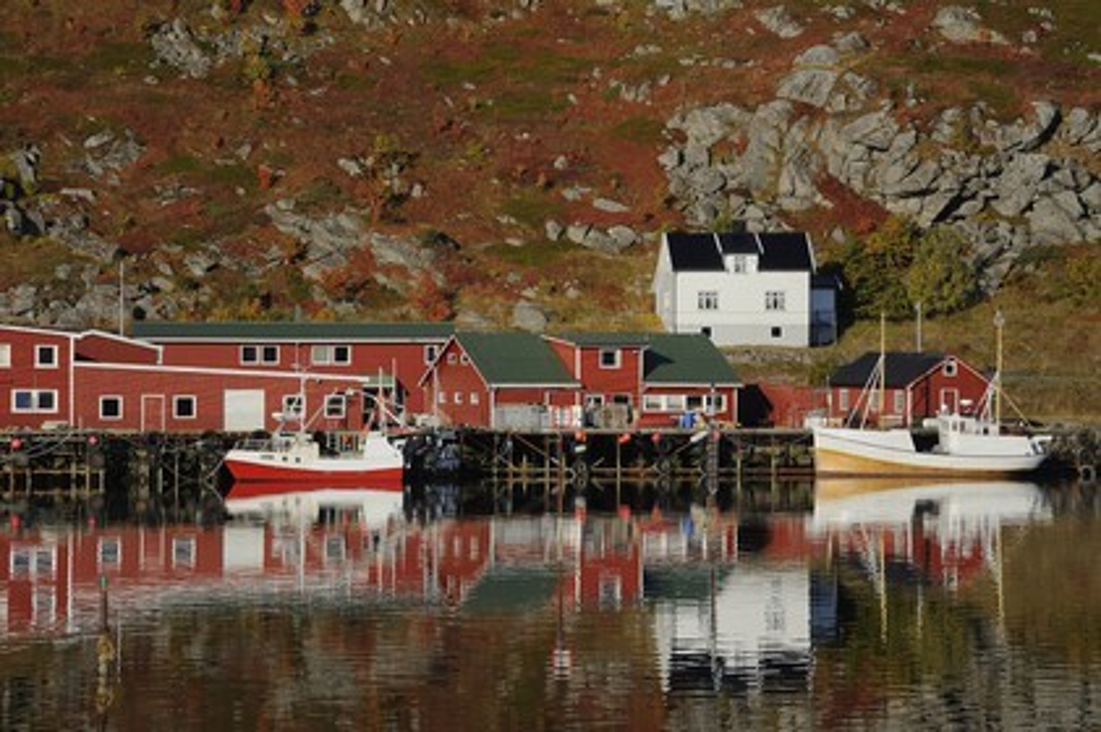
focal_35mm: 200
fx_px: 6112
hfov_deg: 10.3
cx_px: 550
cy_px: 366
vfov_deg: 6.9
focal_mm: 200
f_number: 11
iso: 200
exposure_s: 1/320
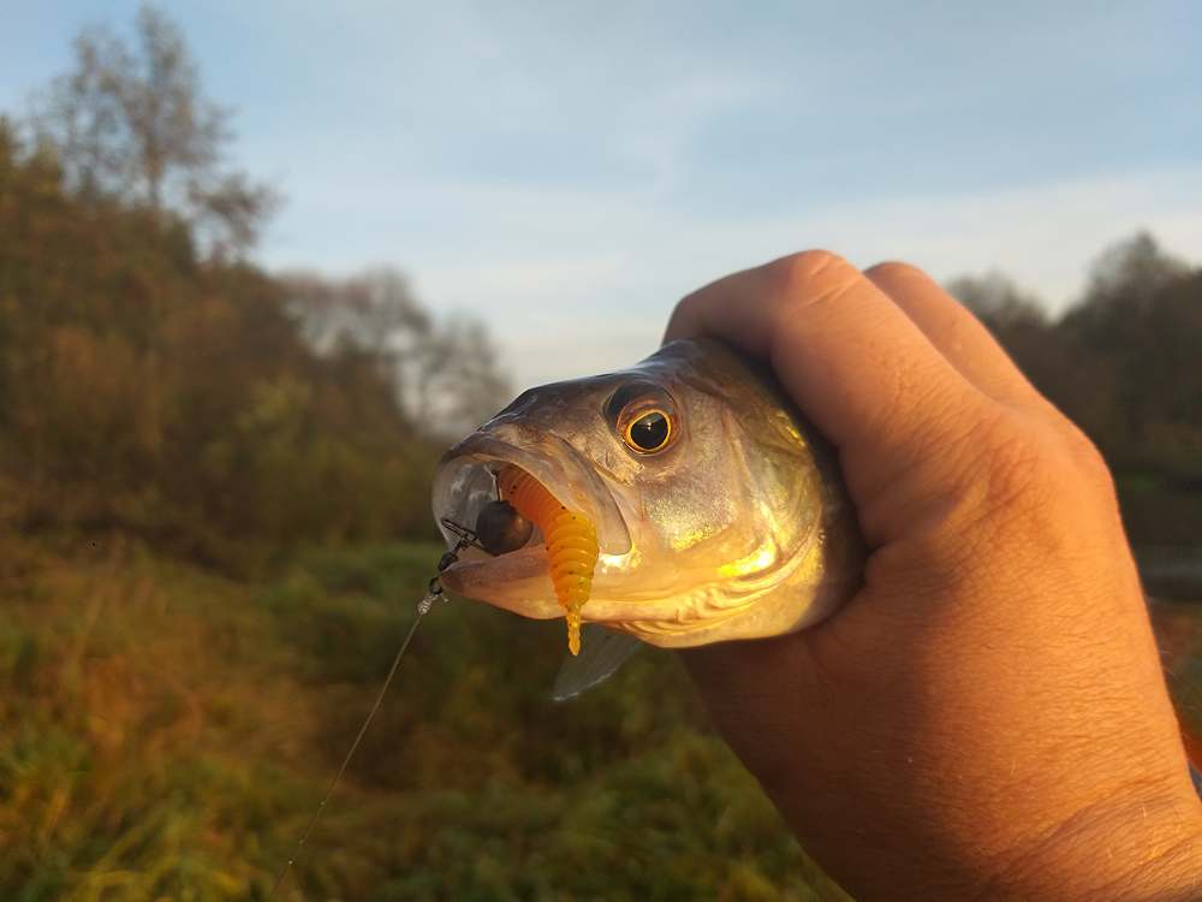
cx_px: 601
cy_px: 451
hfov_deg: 67.3
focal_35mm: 26
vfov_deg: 53.1
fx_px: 903
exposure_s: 1/332
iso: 40
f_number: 1.7
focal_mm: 3.93
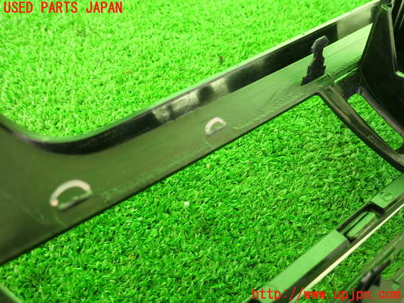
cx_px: 202
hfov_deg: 69.4
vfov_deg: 54.9
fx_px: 292
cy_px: 152
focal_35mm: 25
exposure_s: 1/60
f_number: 2
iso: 125
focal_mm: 4.5
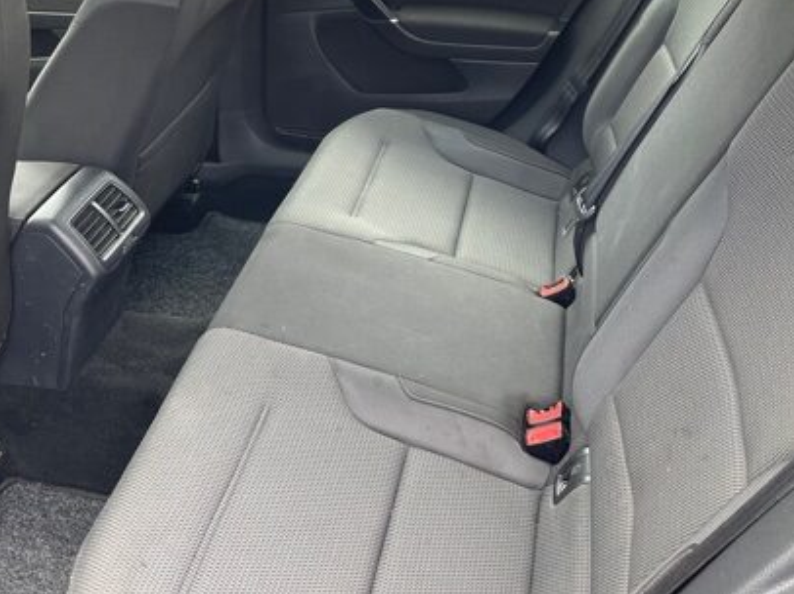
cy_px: 170
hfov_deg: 45.8
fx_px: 940
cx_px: 401
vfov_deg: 34.6
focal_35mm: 41
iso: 64
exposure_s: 1/121
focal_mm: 4.2
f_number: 1.6
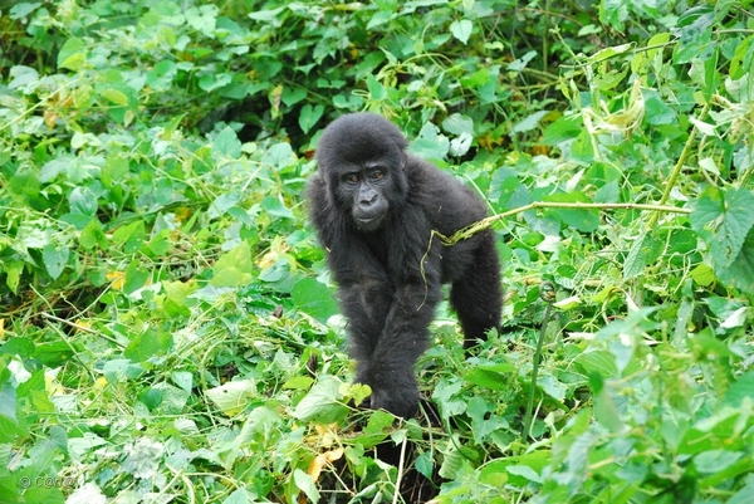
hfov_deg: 16.6
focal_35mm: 123
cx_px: 377
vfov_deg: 11.2
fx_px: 2578
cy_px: 252
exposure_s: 1/640
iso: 1600
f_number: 6.3
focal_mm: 82
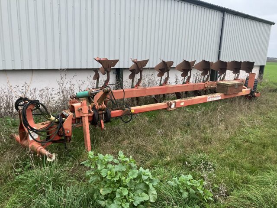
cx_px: 138
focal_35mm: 28
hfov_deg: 63.4
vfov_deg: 49.7
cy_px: 104
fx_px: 224
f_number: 1.8
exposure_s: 1/60
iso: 320
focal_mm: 3.99
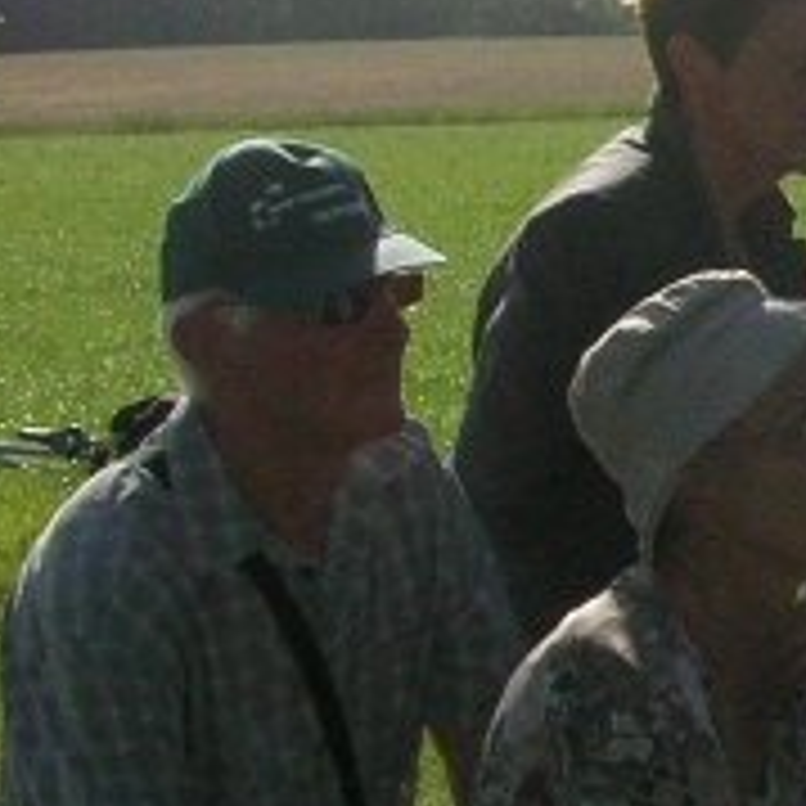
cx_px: 1553
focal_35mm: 177
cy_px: 252
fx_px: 4663
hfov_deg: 9.3
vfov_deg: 9.9
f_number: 5.6
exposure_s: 1/664
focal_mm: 5.8
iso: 71
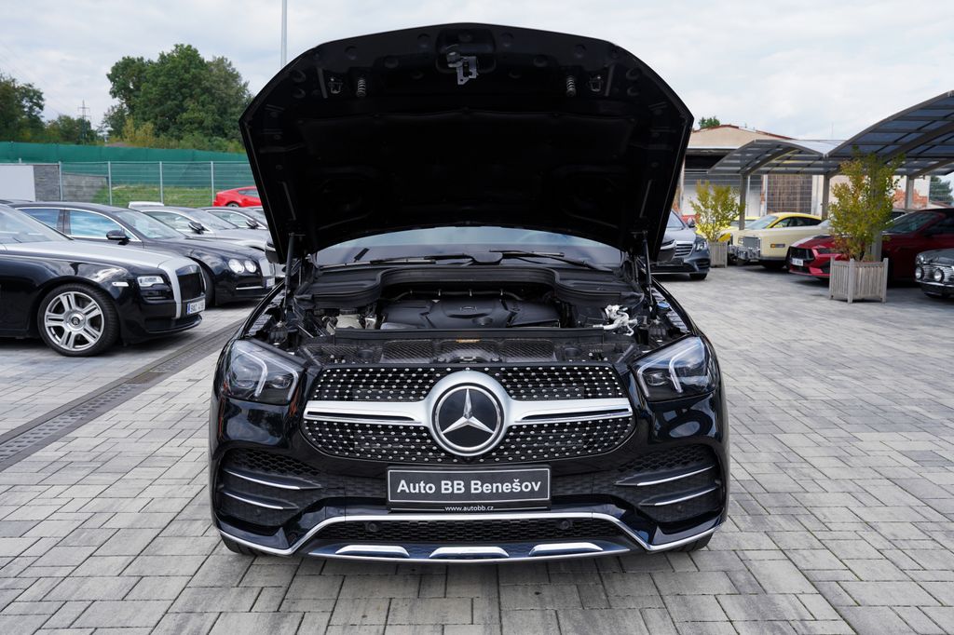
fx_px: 821
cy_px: 318
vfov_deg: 42.3
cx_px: 477
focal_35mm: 31
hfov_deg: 60.3
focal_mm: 31
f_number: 6.3
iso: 100
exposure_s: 1/200
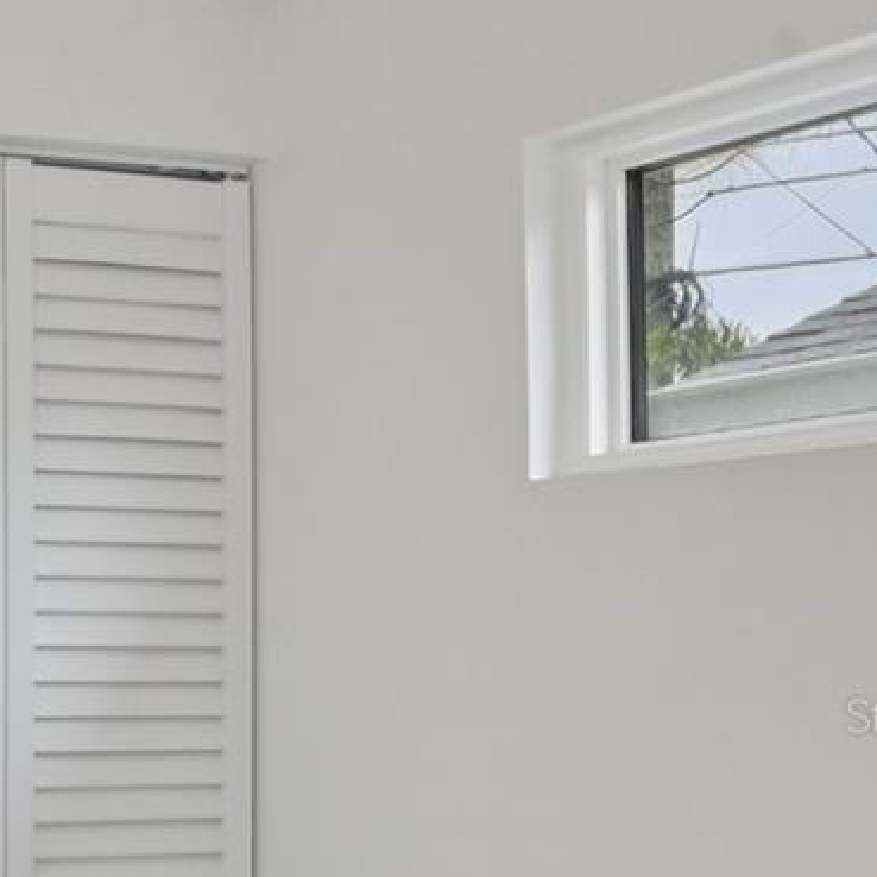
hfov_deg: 19.0
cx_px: -844
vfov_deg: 28.4
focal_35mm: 59
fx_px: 1691
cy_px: 715
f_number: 8
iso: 400
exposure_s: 1/60
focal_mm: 16
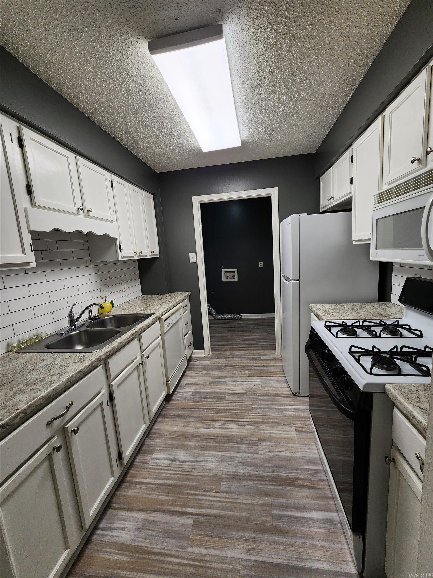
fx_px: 217
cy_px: 289
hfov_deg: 89.9
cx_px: 216
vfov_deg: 106.2
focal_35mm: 13
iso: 100
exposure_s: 1/120
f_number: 2.2
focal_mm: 2.2
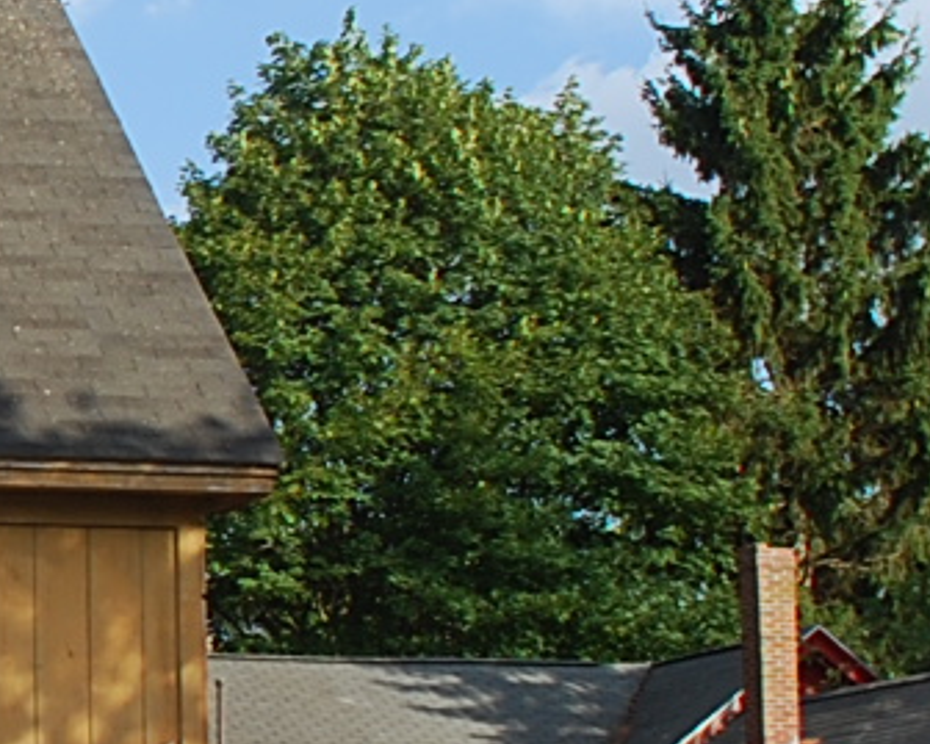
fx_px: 4020
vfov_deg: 10.6
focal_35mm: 146
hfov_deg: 12.4
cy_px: 528
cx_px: -545
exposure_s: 1/200
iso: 100
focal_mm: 18
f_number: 7.1
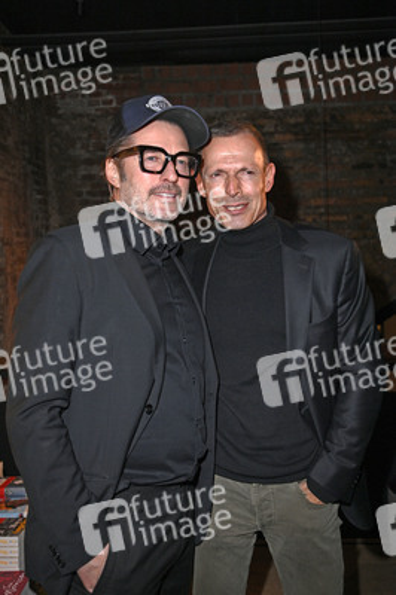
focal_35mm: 35
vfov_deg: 54.5
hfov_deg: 37.8
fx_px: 578
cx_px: 198
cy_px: 298
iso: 2000
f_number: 4.5
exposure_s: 1/100
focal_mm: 35
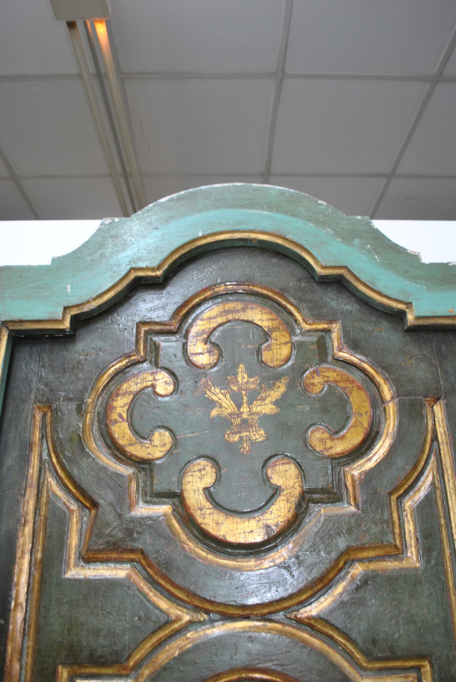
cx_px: 228
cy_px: 341
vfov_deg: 67.3
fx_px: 511
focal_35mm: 27
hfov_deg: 48.1
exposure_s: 1/13
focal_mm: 18
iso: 200
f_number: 3.5
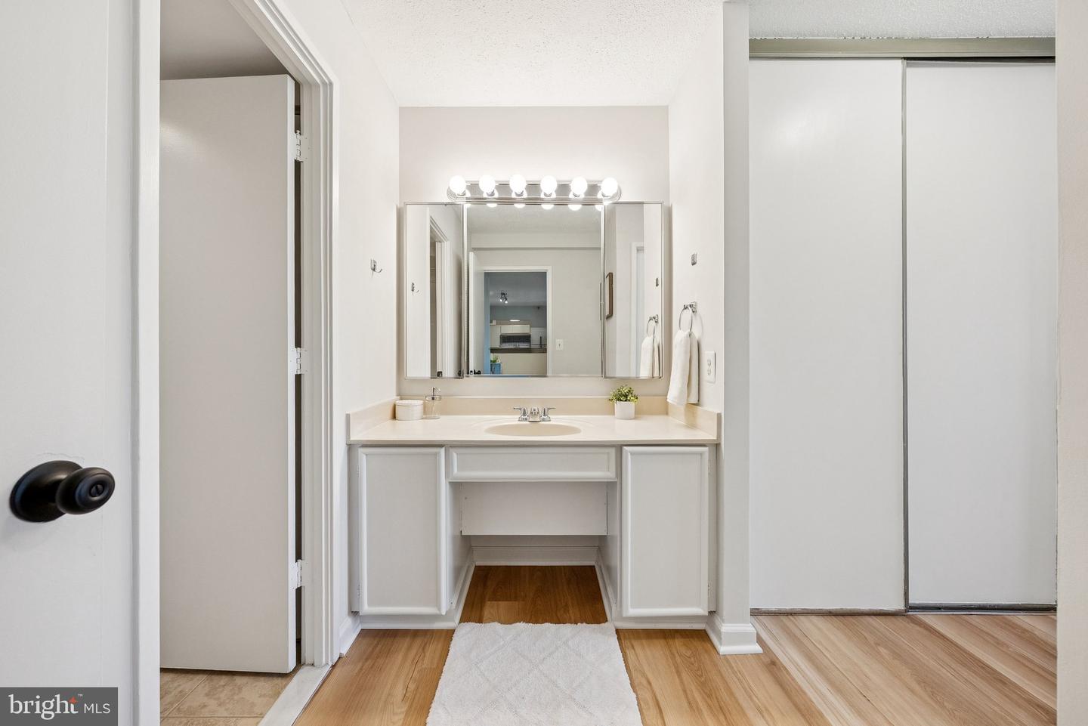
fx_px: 393
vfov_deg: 85.5
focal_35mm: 13
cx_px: 544
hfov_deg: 108.3
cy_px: 363
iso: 640
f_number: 7.1
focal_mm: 13
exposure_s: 1/60
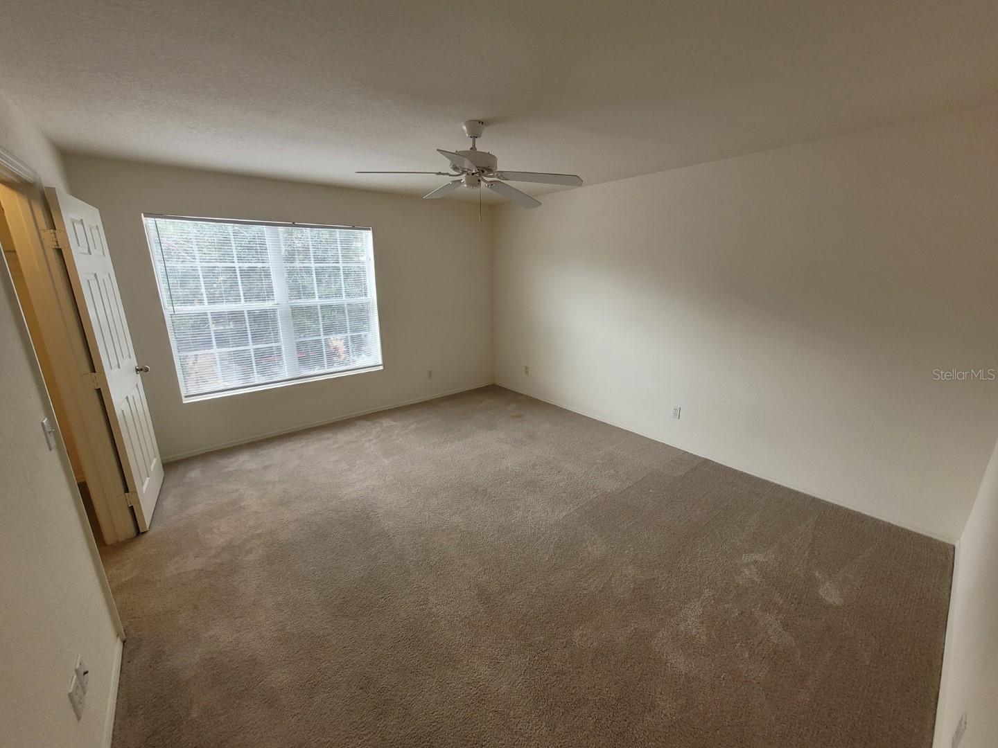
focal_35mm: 13
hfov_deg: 106.2
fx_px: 375
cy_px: 374
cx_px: 499
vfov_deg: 89.9
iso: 100
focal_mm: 1.74
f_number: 2.2
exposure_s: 1/60
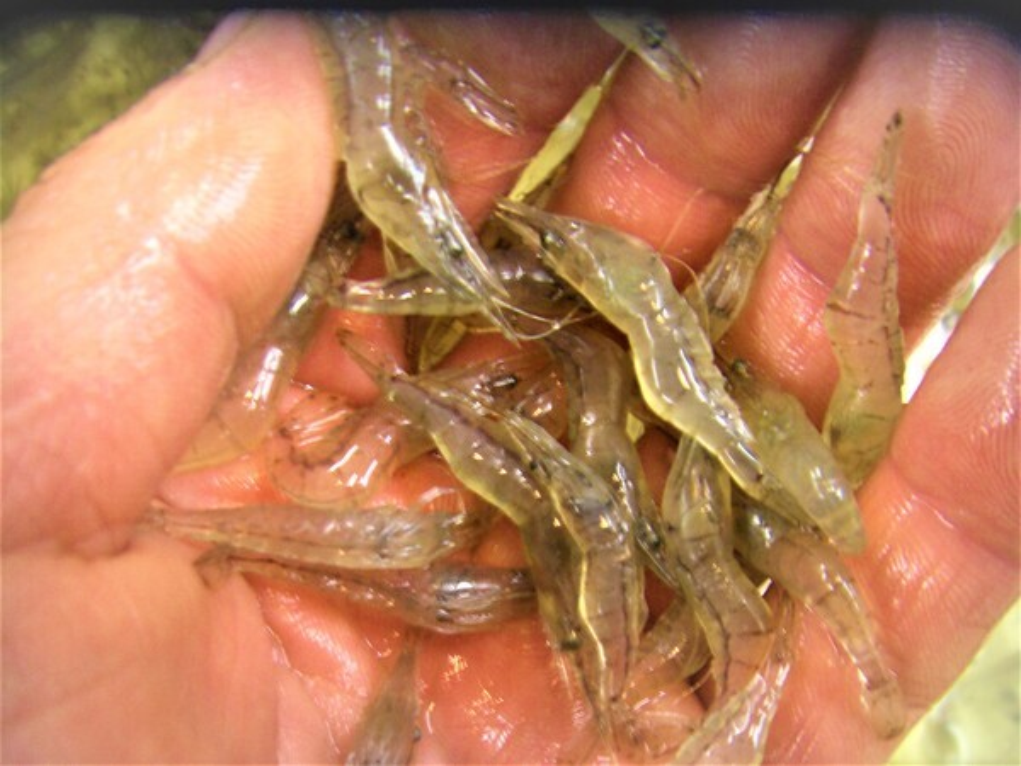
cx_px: 510
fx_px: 1121
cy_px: 383
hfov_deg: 49.0
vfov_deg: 37.7
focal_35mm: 38
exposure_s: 1/10
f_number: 3.4
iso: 200
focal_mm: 6.3
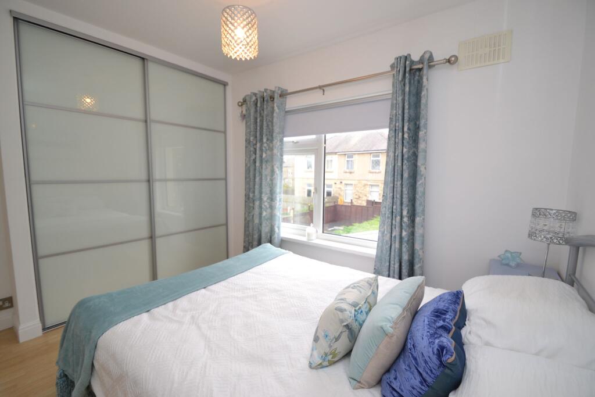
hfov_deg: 100.4
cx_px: 298
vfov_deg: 77.3
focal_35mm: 15
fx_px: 248
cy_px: 198
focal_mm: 10
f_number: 4
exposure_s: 1/60
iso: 400
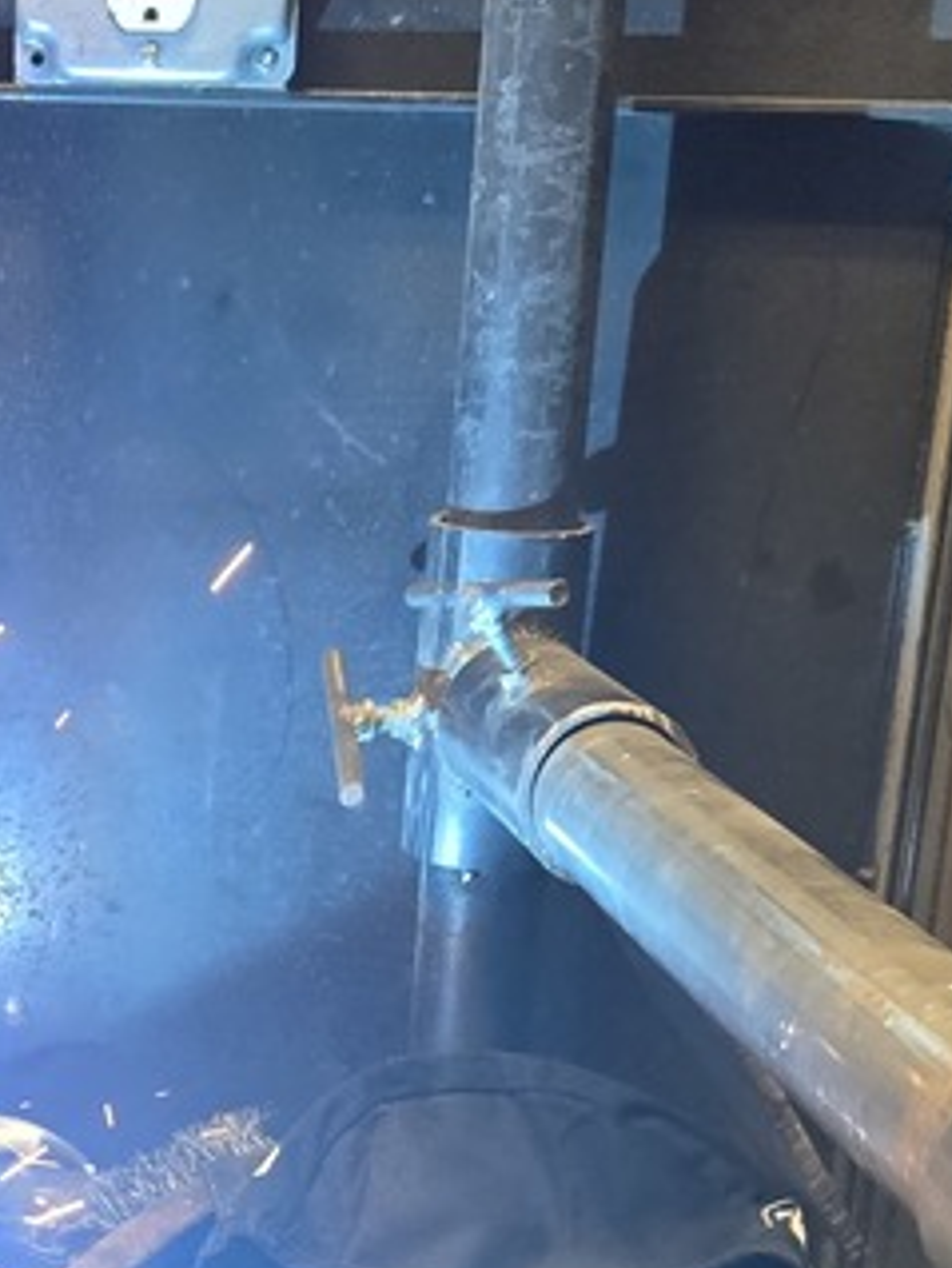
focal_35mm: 74
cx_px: -8
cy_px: 1128
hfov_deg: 19.3
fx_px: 2710
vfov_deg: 25.5
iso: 200
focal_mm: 5.4
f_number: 1.8
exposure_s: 1/180
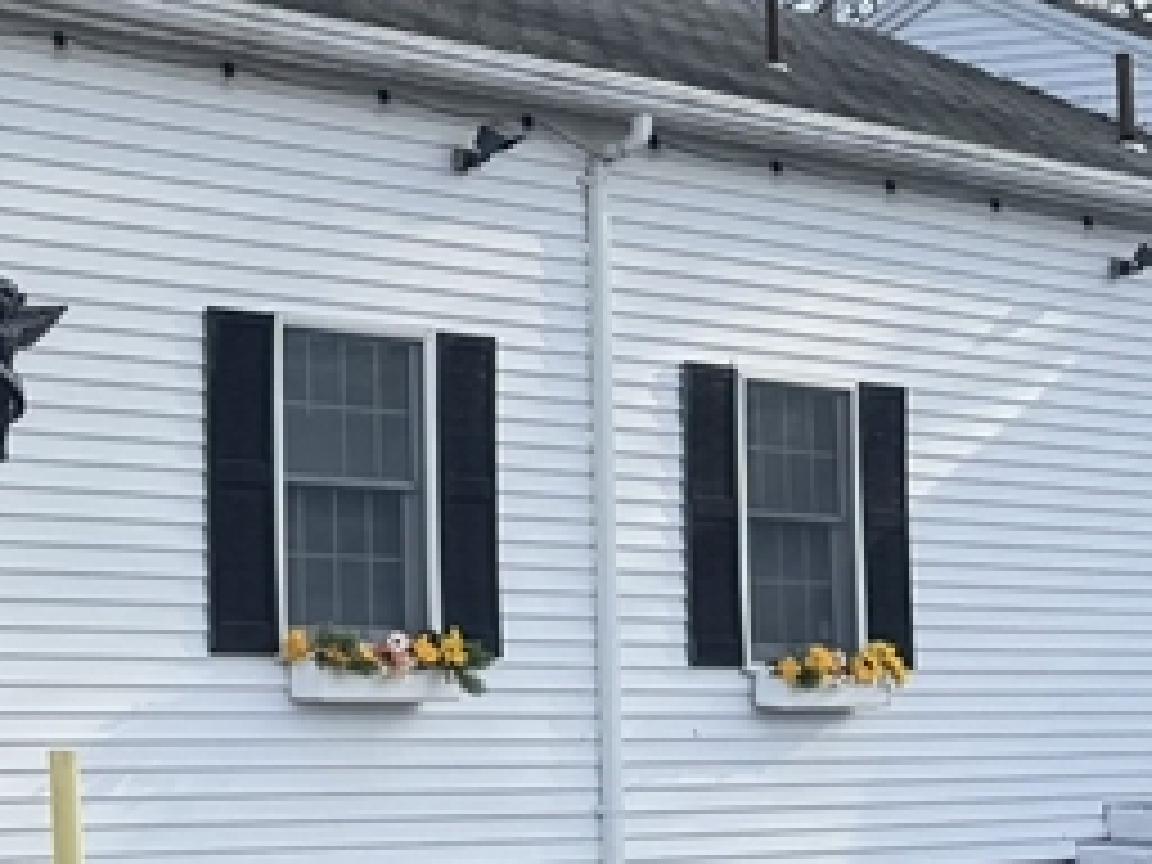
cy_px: 212
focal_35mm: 96
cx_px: -392
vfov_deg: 15.3
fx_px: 3195
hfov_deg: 18.8
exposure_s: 1/1488
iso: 80
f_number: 1.78
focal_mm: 6.76
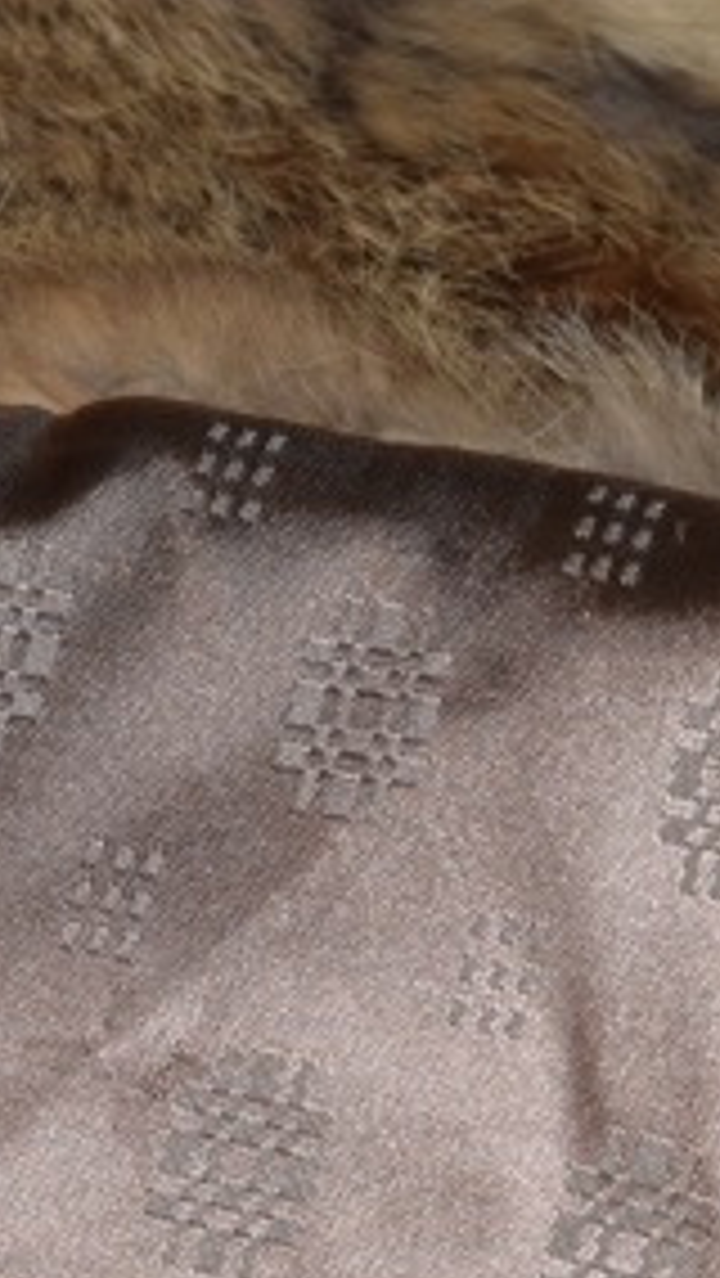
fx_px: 9763
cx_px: -284
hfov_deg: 4.2
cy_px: 1352
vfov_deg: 7.4
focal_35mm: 288
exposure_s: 1/60
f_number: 5.6
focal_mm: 52
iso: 180
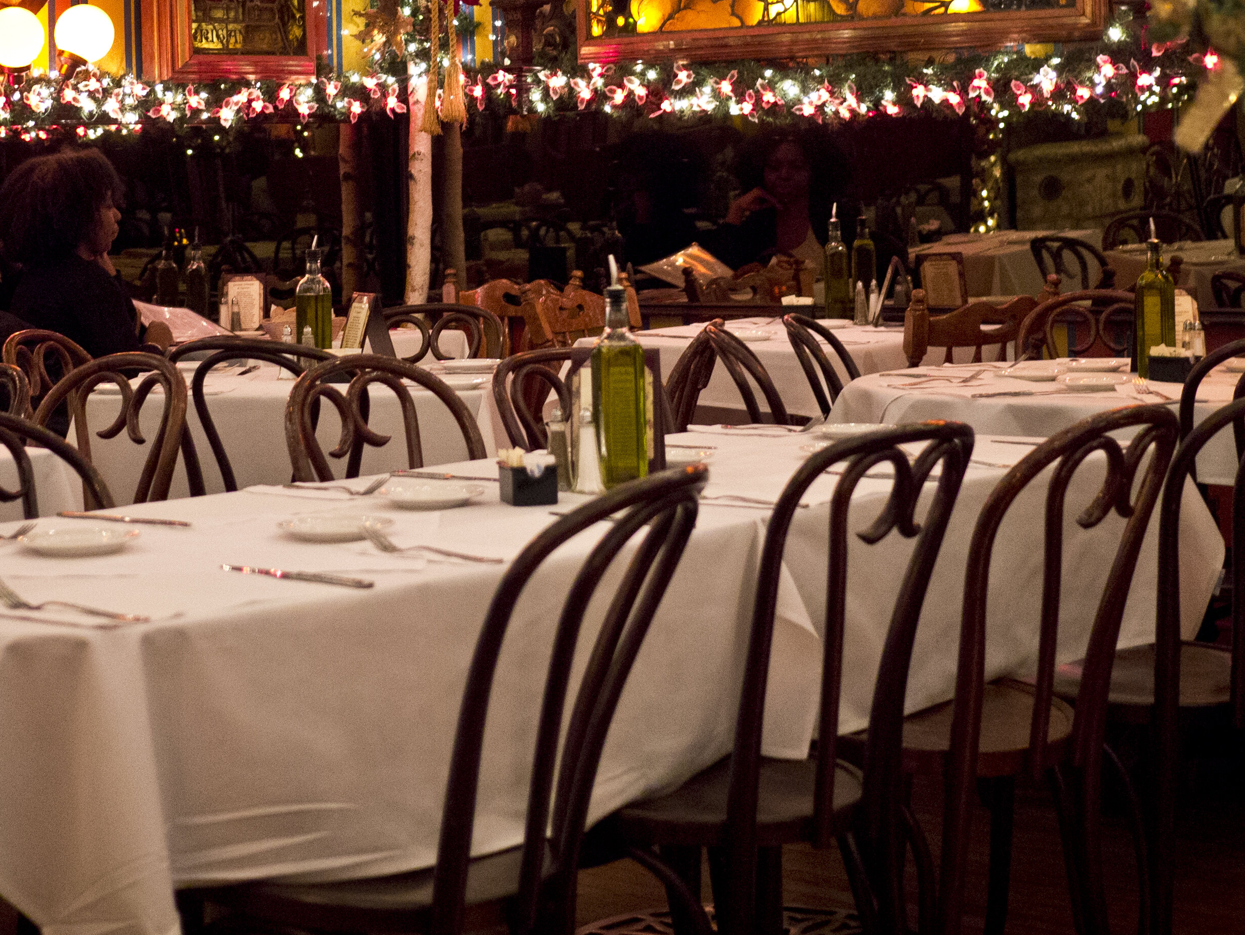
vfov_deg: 19.4
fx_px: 2699
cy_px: 125
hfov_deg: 25.9
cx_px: 462
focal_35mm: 75
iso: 1600
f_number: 1.7
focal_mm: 20
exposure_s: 1/60
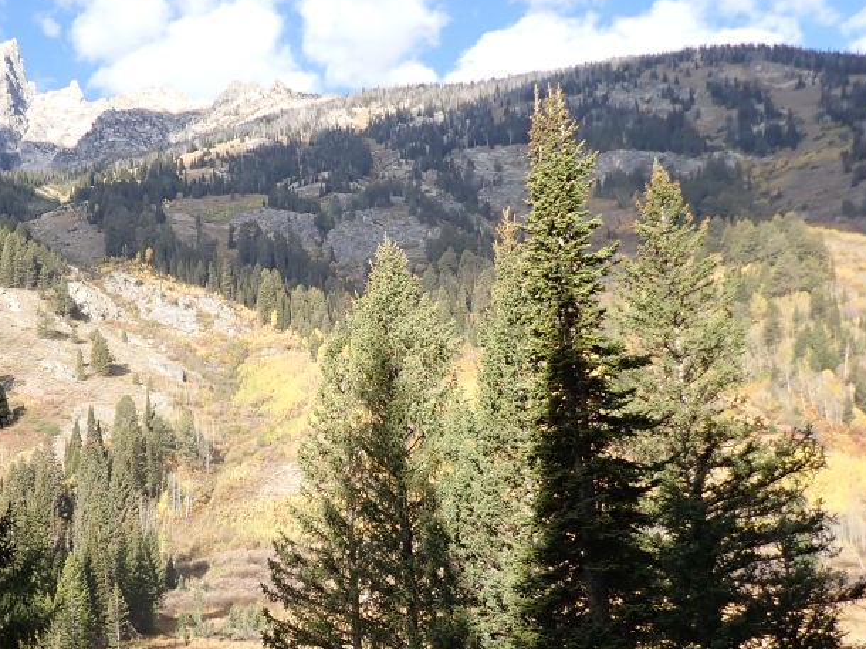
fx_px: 1025
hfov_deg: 43.5
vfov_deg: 34.9
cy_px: 420
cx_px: 165
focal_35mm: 41
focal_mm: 4.5
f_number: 2
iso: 100
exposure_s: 1/1000
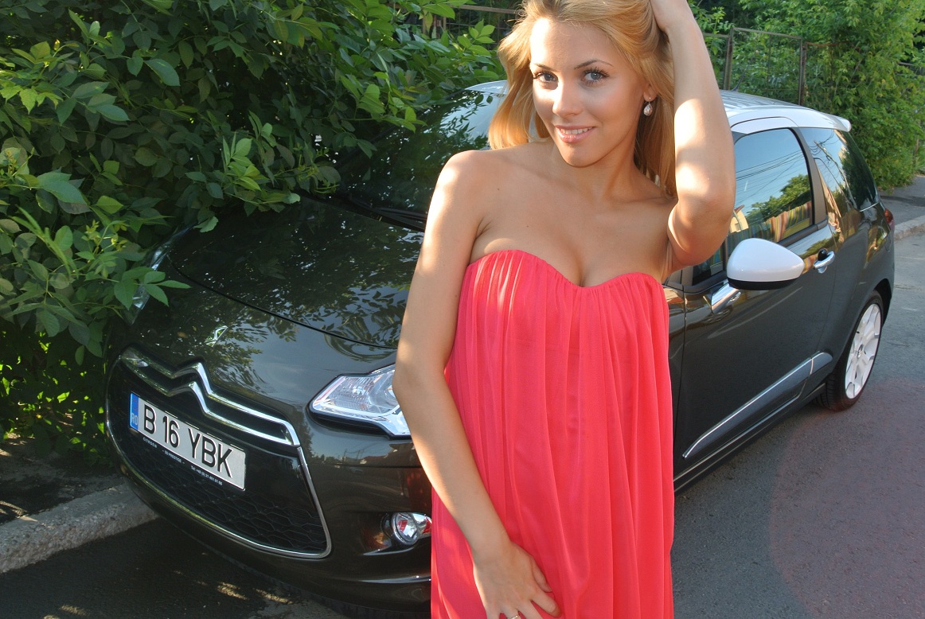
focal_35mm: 37
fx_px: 952
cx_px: 462
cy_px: 310
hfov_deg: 51.8
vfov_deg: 36.0
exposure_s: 1/60
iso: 200
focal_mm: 14
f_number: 8
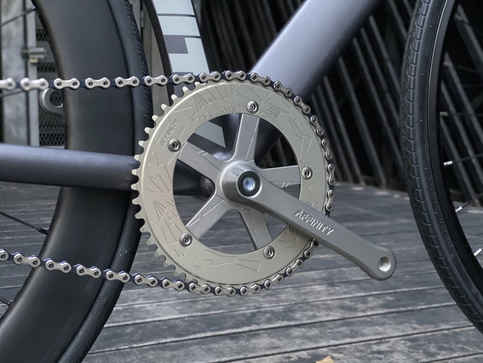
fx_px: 726
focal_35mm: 52
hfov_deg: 36.8
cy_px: 182
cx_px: 242
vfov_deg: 28.0
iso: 500
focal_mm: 6
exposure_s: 1/14
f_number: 2
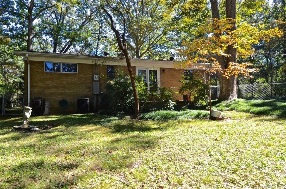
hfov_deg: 77.5
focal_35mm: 22
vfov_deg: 55.9
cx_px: 143
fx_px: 178
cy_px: 94
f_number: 8
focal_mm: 15
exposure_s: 1/50
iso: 100
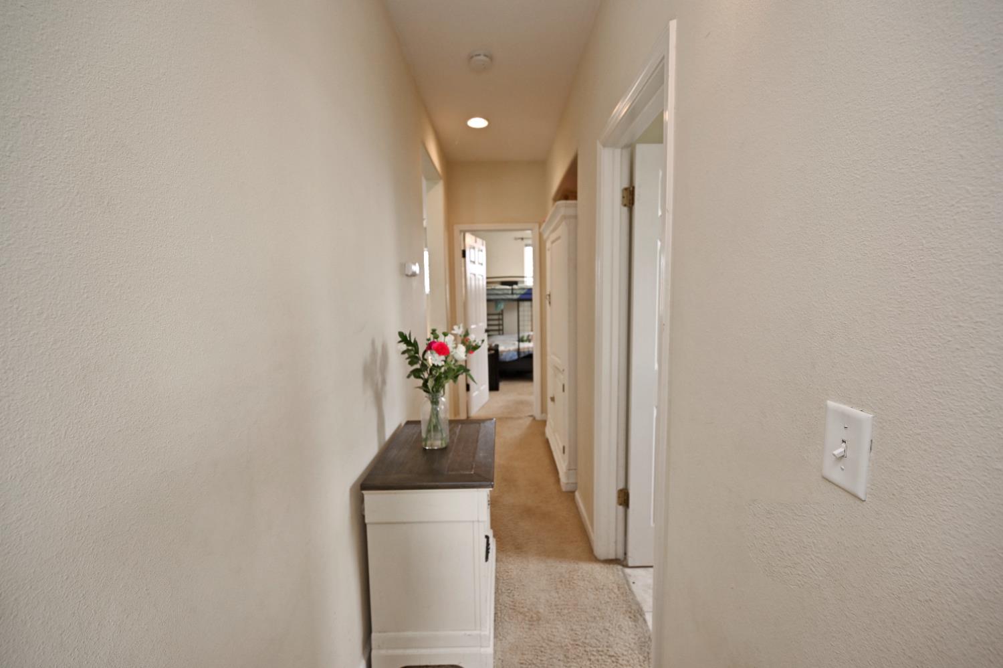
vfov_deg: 77.2
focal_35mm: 15
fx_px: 418
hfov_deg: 100.4
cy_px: 334
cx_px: 502
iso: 400
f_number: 4
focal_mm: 15
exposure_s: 1/60
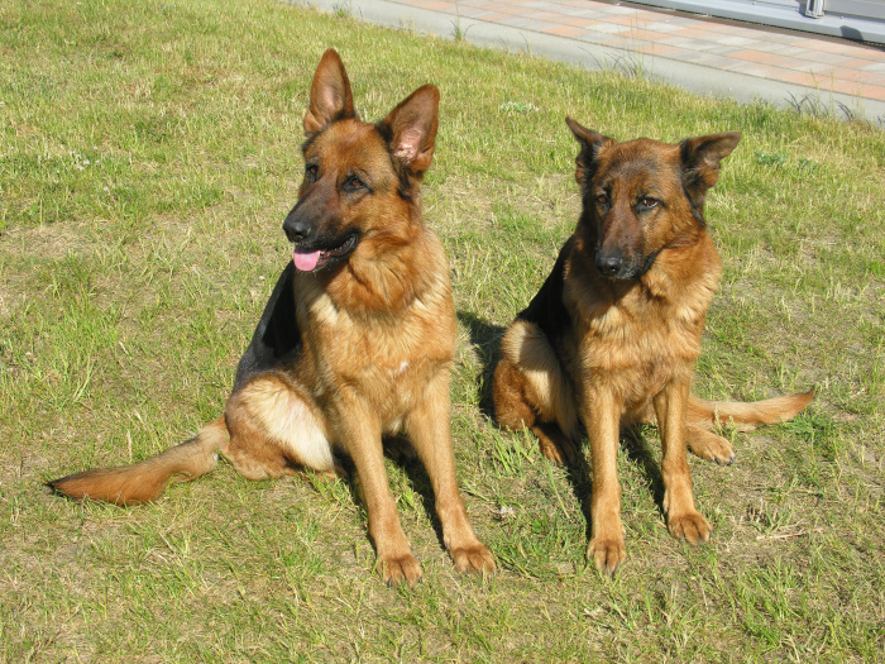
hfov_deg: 27.4
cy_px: 332
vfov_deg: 20.7
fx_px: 1815
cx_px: 442
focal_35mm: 71
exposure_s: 1/135
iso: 50
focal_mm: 18
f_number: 5.9
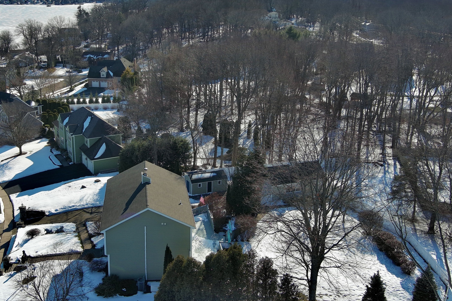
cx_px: 181
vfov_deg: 31.8
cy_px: 120
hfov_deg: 46.1
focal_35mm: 42
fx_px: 527
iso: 101
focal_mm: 10.57
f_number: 2.8
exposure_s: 1/1873
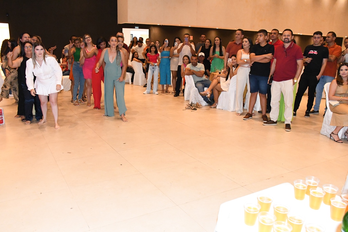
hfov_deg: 61.9
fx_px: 290
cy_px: 116
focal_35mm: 30
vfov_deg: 43.6
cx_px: 174
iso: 8000
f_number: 6.3
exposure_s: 1/80
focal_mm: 20
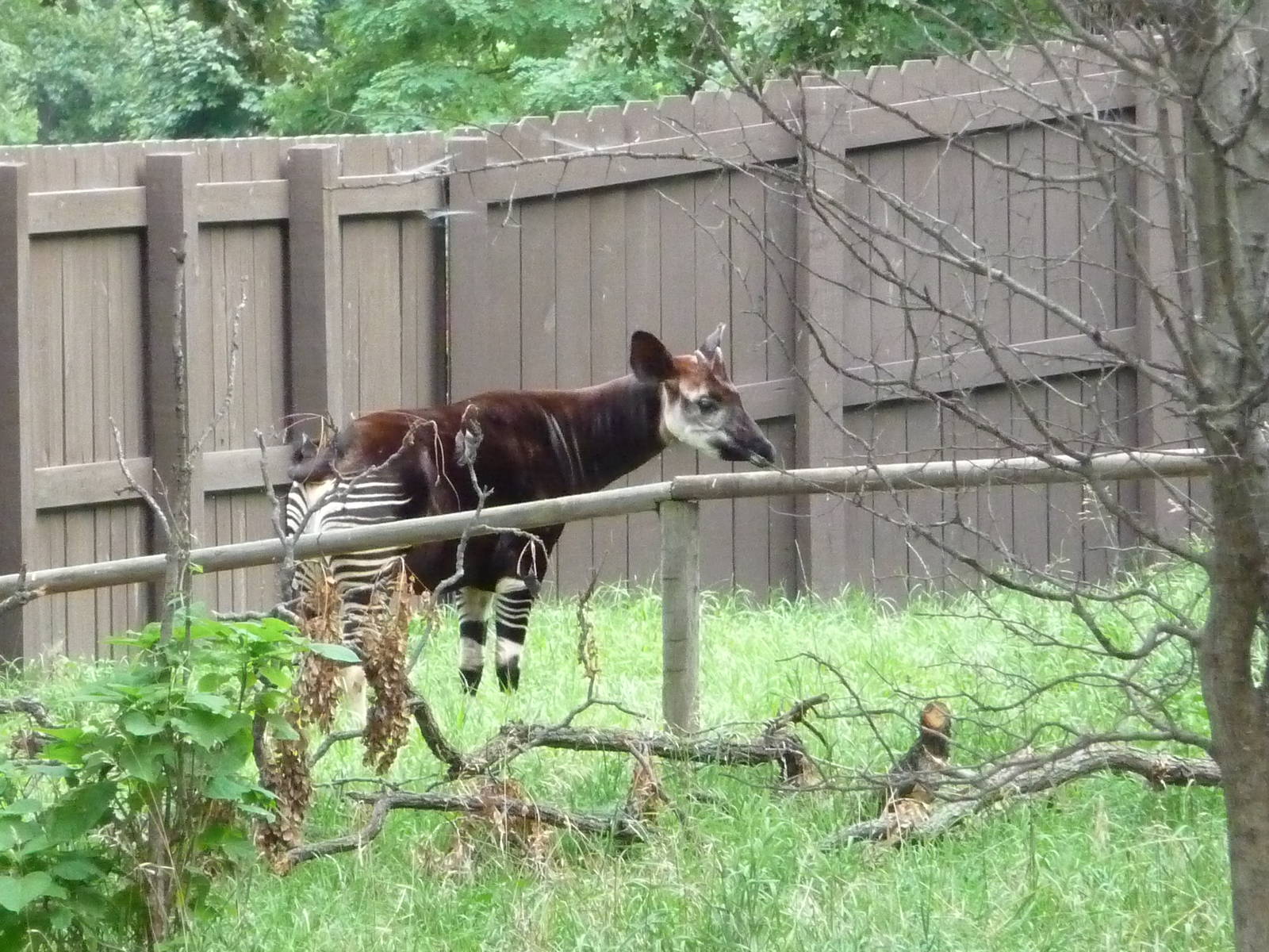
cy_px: 476
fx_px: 17303
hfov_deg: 4.2
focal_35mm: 472
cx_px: 634
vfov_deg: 3.2
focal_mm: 47
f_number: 4.9
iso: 800
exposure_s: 1/125
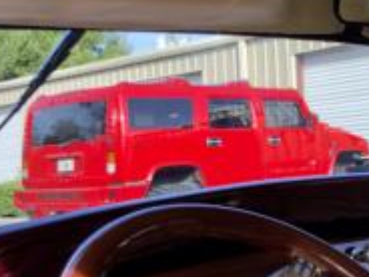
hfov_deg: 25.3
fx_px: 810
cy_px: 93
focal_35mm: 76
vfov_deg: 19.3
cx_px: 285
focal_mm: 4
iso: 25
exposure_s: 1/120
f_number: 1.8
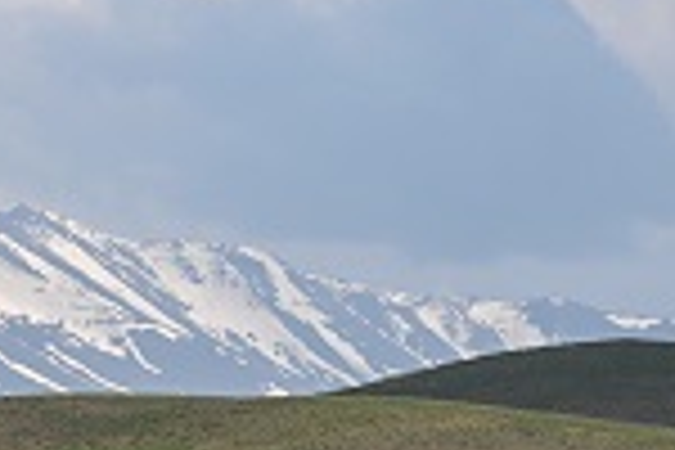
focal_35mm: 621
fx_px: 11643
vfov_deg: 2.2
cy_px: 724
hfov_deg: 3.3
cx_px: -297
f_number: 20
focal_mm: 155
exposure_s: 1/60
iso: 100
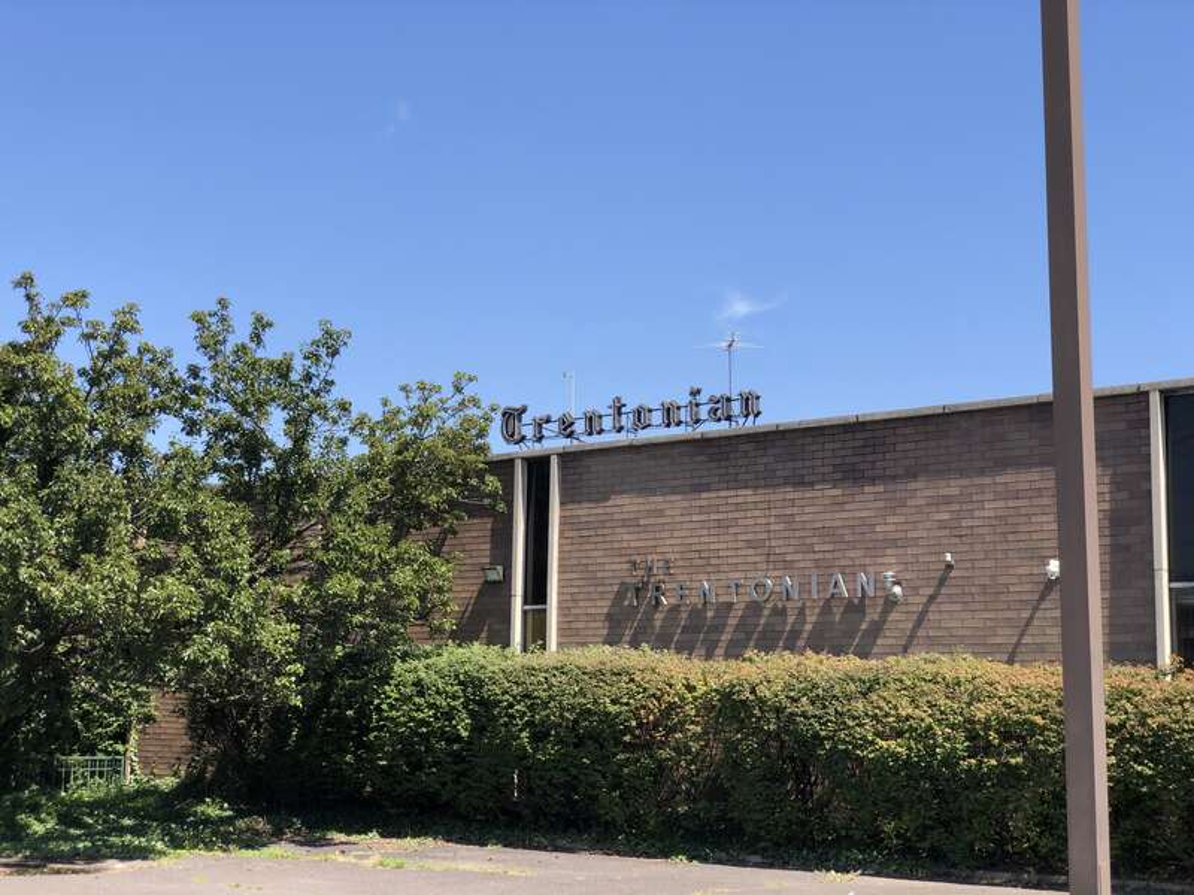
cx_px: 597
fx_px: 1794
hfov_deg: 36.8
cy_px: 448
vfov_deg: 28.0
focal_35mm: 52
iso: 16
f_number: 2.4
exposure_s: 1/649
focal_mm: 6
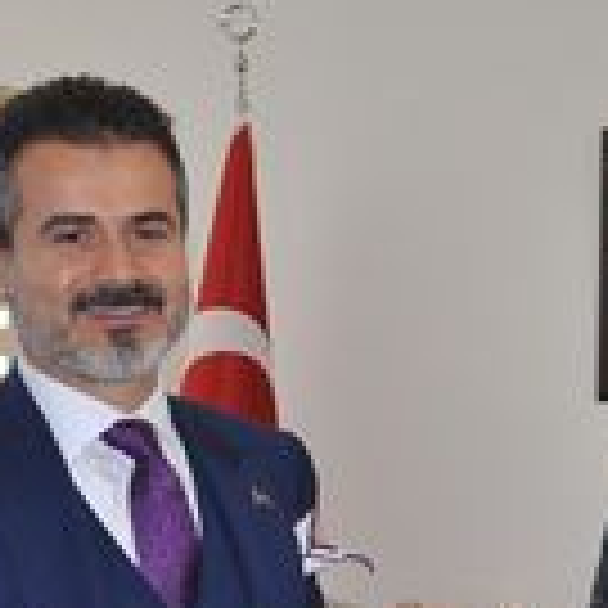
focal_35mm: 139
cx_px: 482
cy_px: 426
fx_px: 2762
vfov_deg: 12.5
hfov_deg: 12.5
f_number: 4.2
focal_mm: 32
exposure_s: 1/200
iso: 280
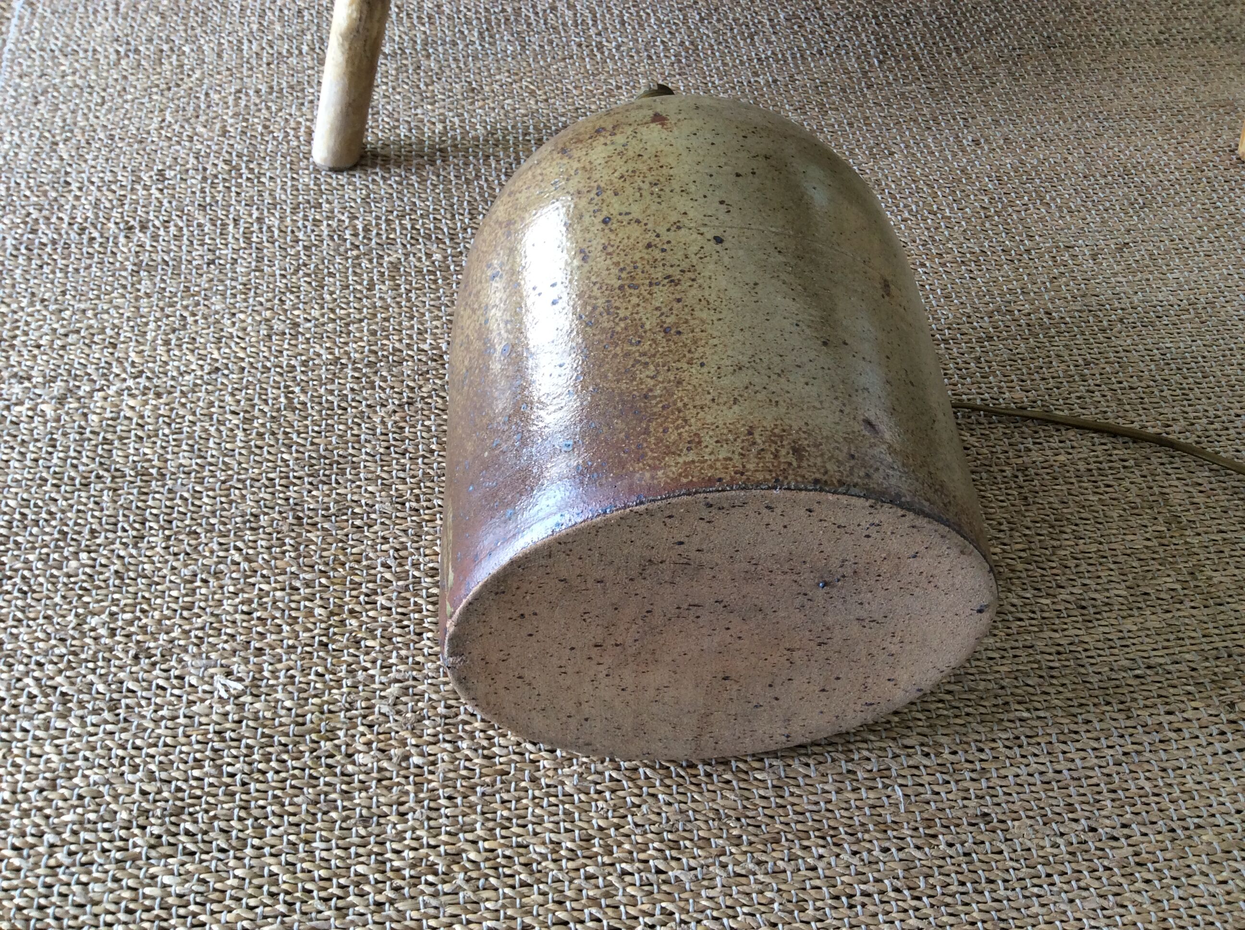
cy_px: 465
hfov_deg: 56.9
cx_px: 622
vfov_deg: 44.1
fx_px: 1149
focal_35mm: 32
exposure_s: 1/25
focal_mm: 3.3
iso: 40
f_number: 2.4
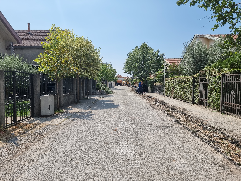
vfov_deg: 56.8
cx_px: 120
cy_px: 90
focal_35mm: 24
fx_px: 167
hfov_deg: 71.6
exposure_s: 1/1282
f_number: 1.8
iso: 50
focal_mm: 6.7
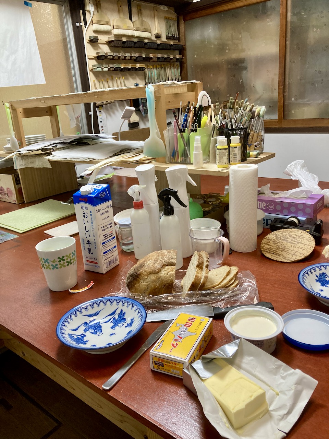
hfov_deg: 49.7
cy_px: 220
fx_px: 355
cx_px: 164
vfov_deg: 63.4
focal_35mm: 28
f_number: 1.8
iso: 80
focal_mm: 3.99
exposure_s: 1/60
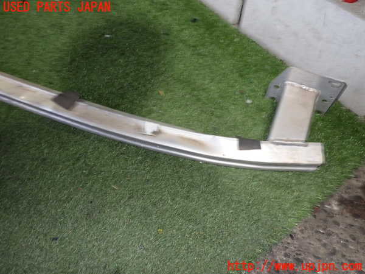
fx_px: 316
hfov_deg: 60.0
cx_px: 182
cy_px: 137
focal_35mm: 30
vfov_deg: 46.8
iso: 250
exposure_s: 1/30
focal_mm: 5.4
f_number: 2.3
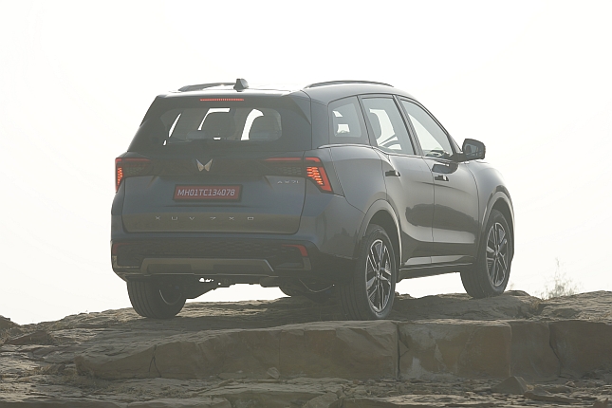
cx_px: 306
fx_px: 2516
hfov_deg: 13.9
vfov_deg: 9.3
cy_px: 204
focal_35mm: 148
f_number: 8
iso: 200
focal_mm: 148
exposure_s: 1/400
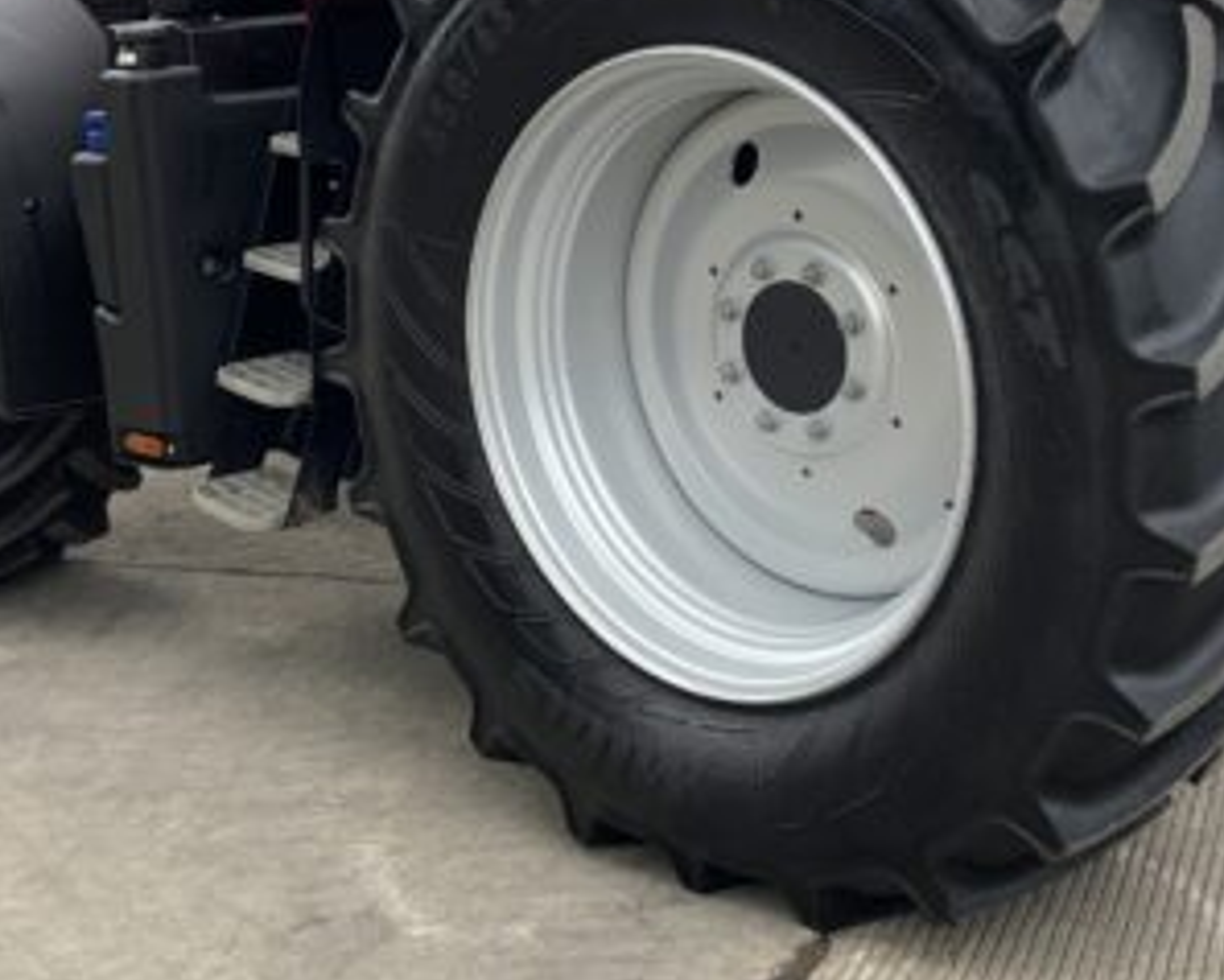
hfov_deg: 30.8
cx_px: 775
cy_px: 132
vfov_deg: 24.4
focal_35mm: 61
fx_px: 2211
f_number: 1.8
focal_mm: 3
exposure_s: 1/122
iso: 40
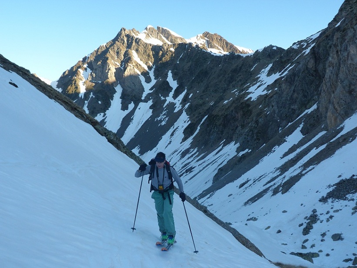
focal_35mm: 36
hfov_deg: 51.3
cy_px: 134
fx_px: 371
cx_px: 178
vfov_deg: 39.7
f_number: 3.1
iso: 80
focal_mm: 6.5
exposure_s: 1/60
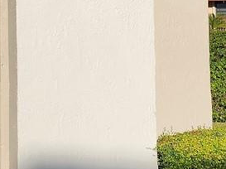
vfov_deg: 10.8
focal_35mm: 135
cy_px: -11
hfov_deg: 14.6
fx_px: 880
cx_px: 70
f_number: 1.8
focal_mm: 6.4
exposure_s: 1/2397
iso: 12
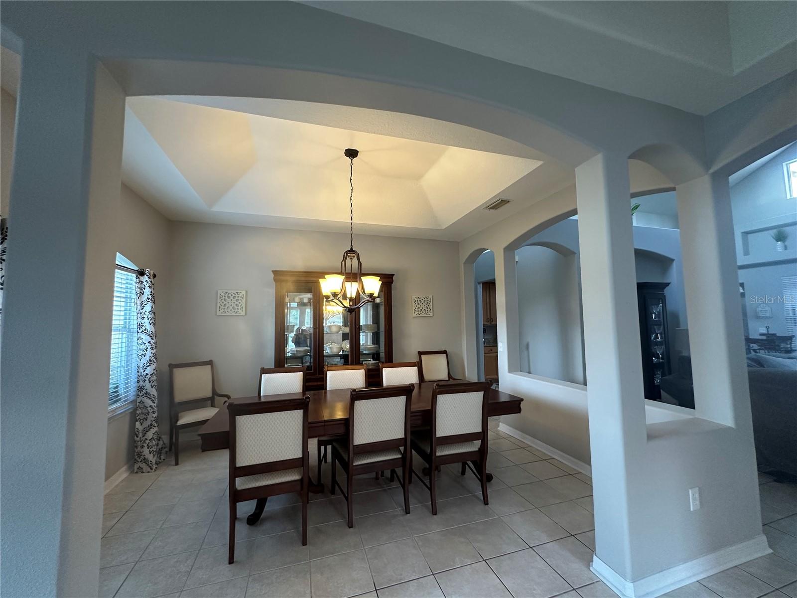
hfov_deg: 102.1
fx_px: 322
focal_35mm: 14
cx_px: 398
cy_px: 299
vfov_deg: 85.7
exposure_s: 1/60
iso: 200
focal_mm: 2.22
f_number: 2.2
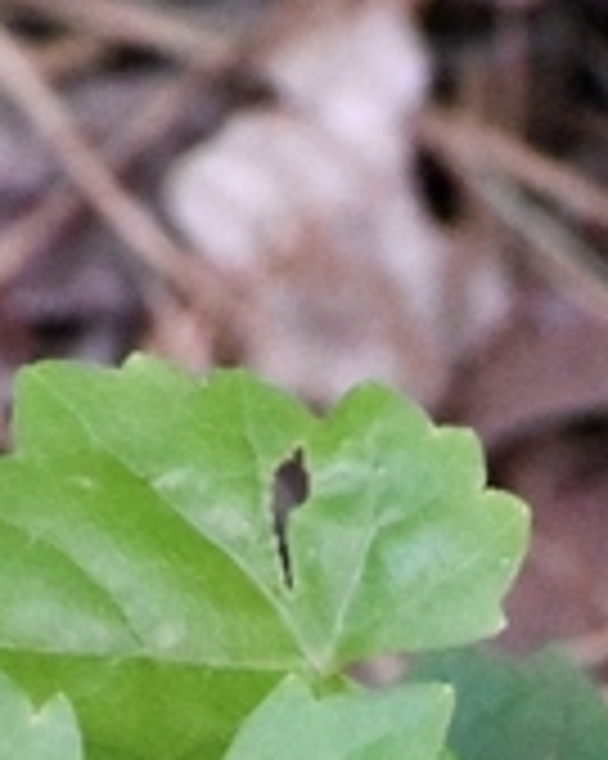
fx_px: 26949
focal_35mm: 1197
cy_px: 1446
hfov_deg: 1.3
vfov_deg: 1.6
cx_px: 734
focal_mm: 140
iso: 7200
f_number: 8
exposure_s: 1/250
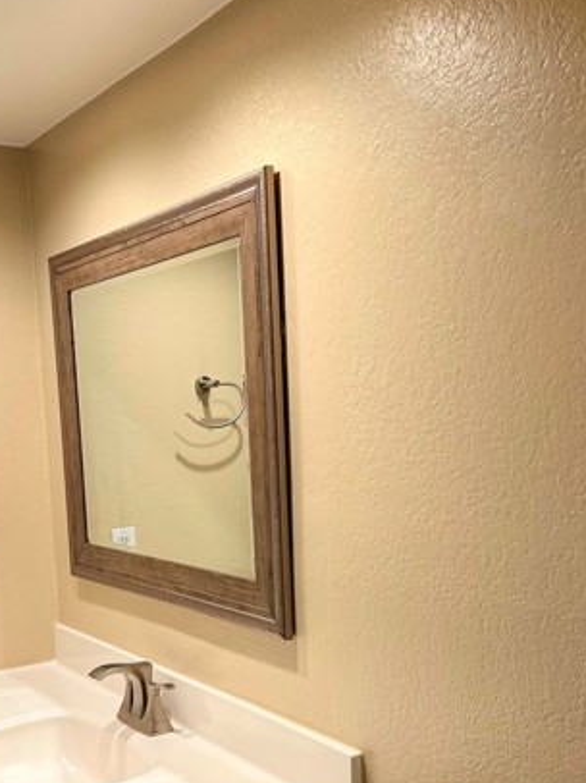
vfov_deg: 45.1
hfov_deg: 35.1
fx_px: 926
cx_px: 281
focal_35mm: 41
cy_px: 526
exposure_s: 1/120
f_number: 1.5
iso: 100
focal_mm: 5.7
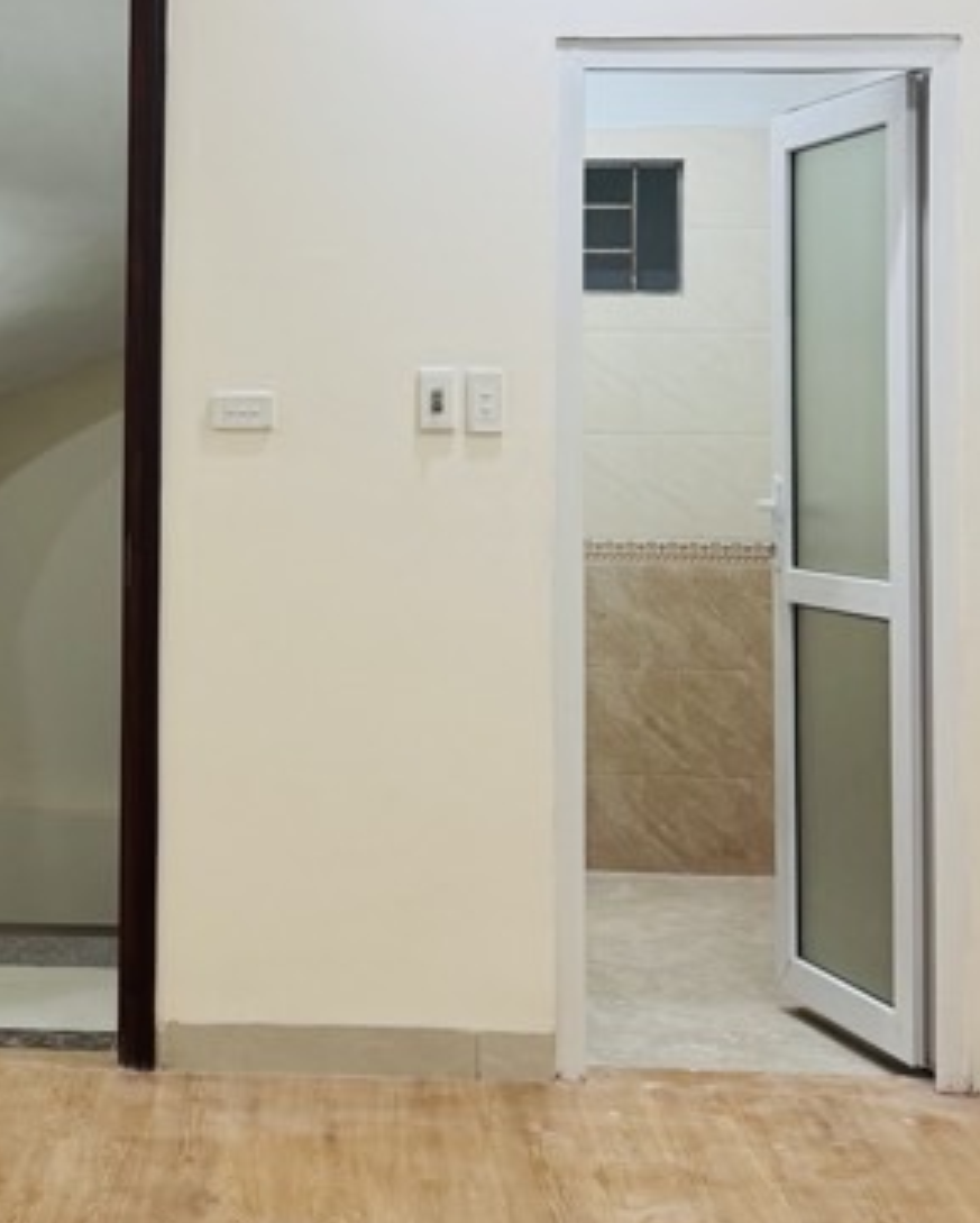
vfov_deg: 28.3
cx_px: 152
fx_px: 2390
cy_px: 317
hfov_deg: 22.7
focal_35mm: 66
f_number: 1.78
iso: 160
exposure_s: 1/100
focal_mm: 6.76
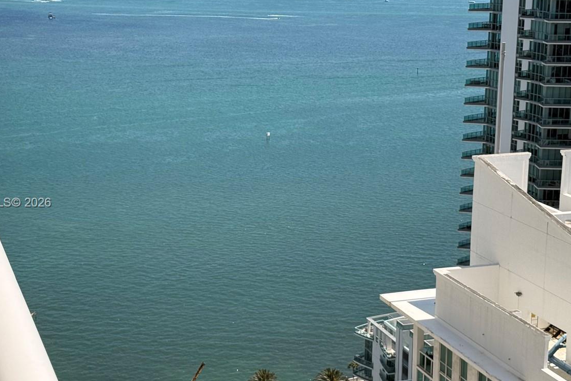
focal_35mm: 72
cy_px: 203
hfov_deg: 28.1
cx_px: 303
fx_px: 1142
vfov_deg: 18.9
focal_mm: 6.76
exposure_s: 1/7143
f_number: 1.78
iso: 80
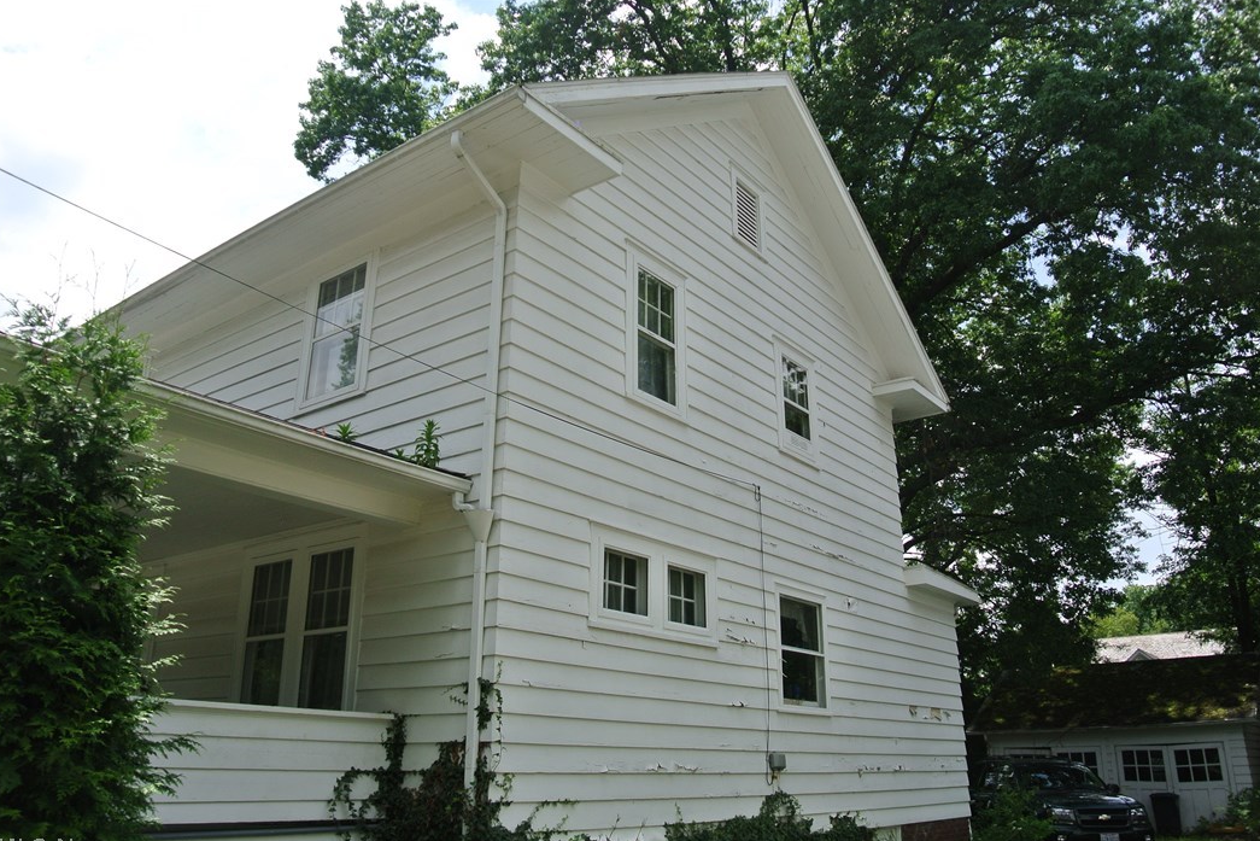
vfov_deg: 46.4
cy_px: 431
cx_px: 642
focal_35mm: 28
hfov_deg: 65.5
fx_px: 980
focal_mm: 10
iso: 100
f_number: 5
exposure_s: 1/800
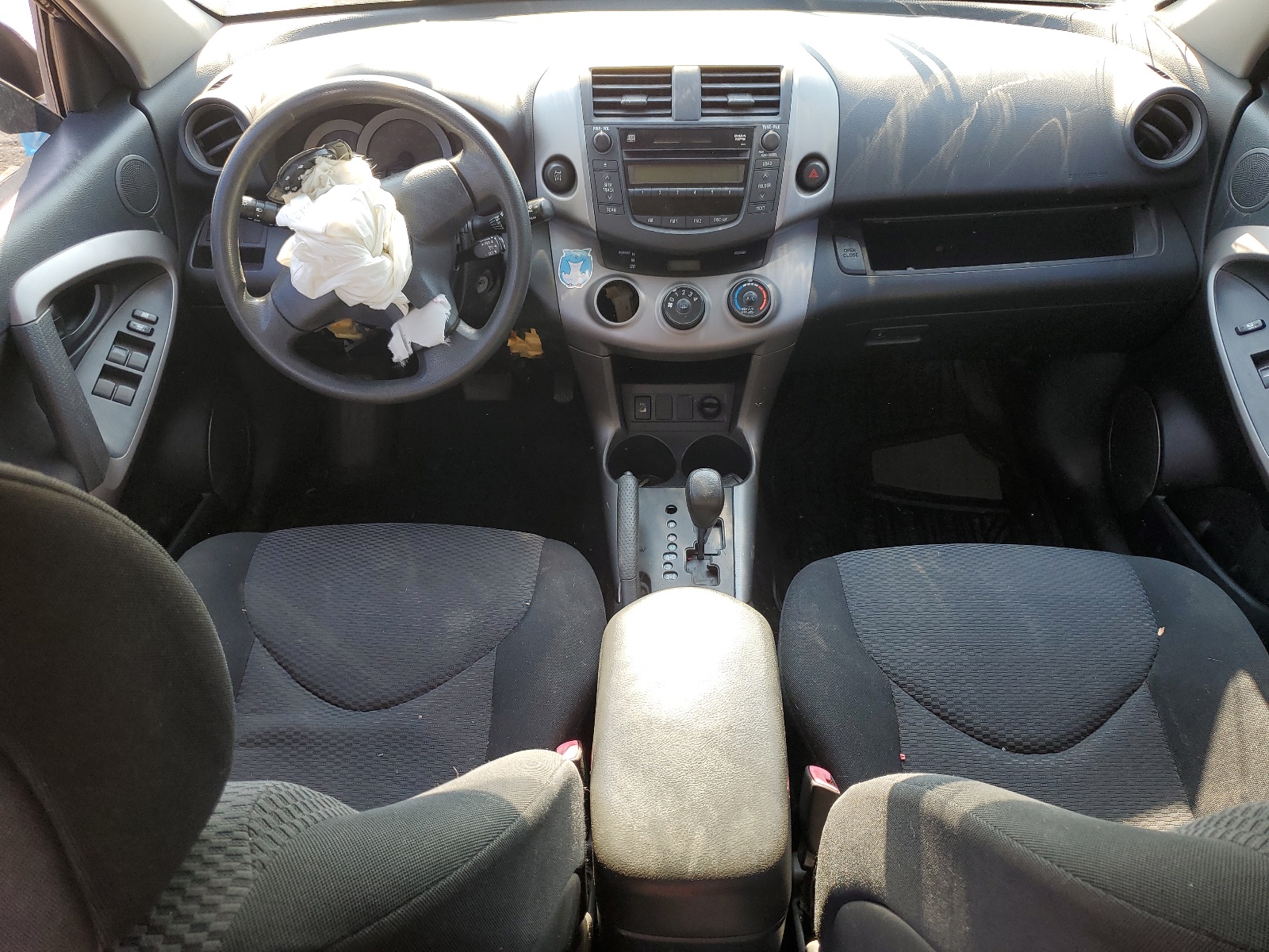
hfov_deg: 67.3
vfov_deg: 53.1
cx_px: 634
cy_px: 476
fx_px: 953
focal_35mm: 26
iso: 50
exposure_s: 1/149
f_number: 1.5
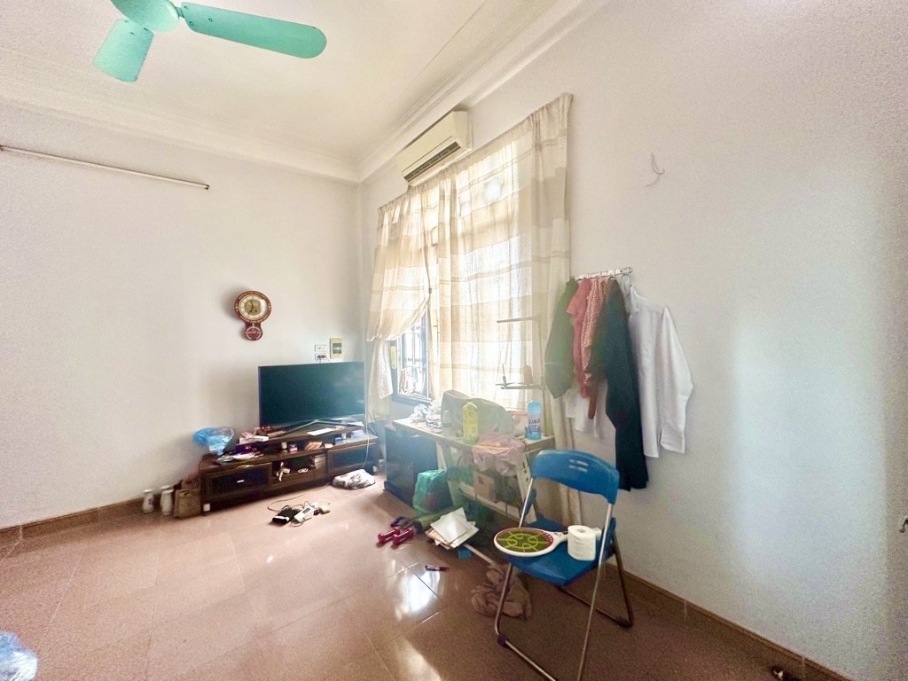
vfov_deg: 85.7
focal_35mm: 14
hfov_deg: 102.1
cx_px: 454
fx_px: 367
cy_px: 340
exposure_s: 1/50
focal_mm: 2.22
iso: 200
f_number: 2.2
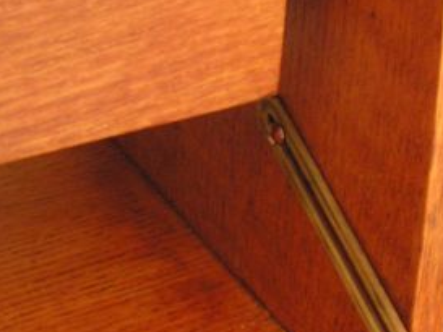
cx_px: 170
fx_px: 1011
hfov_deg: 24.6
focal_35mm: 79
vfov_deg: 18.6
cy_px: 228
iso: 200
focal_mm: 6
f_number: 3.2
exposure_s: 1/3
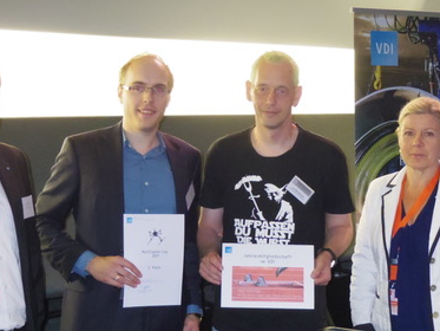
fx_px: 1068
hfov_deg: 23.3
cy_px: 154
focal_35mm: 84
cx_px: 212
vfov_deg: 17.6
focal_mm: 8.9
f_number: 3.5
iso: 1250
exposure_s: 1/25
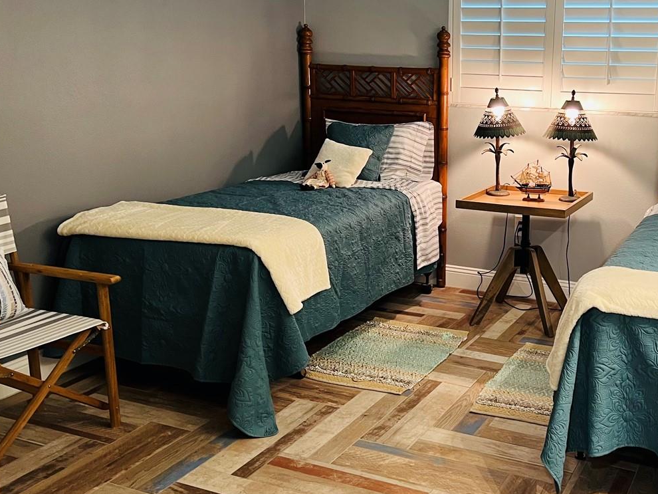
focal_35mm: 42
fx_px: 799
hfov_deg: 43.7
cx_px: 471
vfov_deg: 34.3
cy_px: 207
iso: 160
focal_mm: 5.7
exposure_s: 1/60
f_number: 1.5
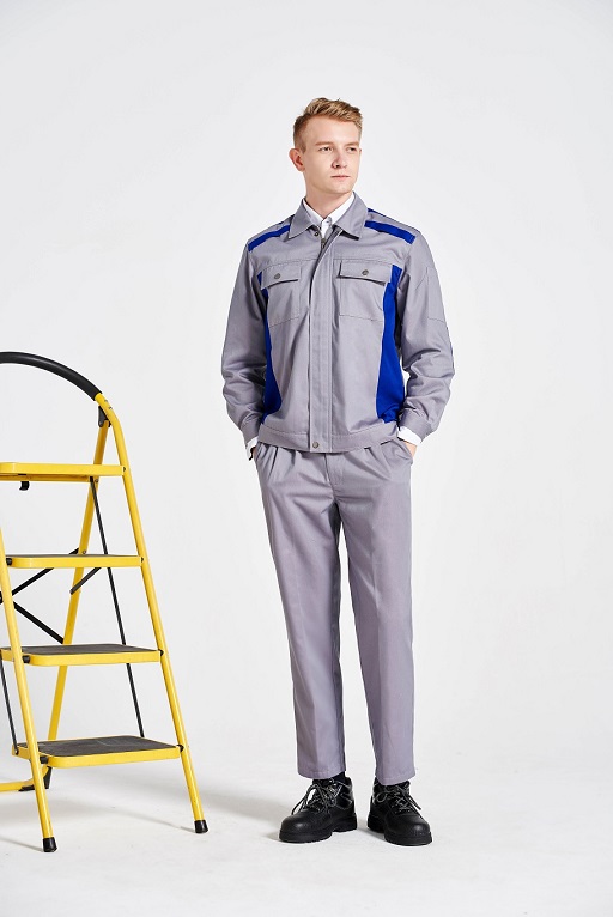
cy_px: 458
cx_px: 306
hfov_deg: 19.5
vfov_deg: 28.8
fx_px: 1785
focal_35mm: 70
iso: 200
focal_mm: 70
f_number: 6.3
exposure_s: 1/160
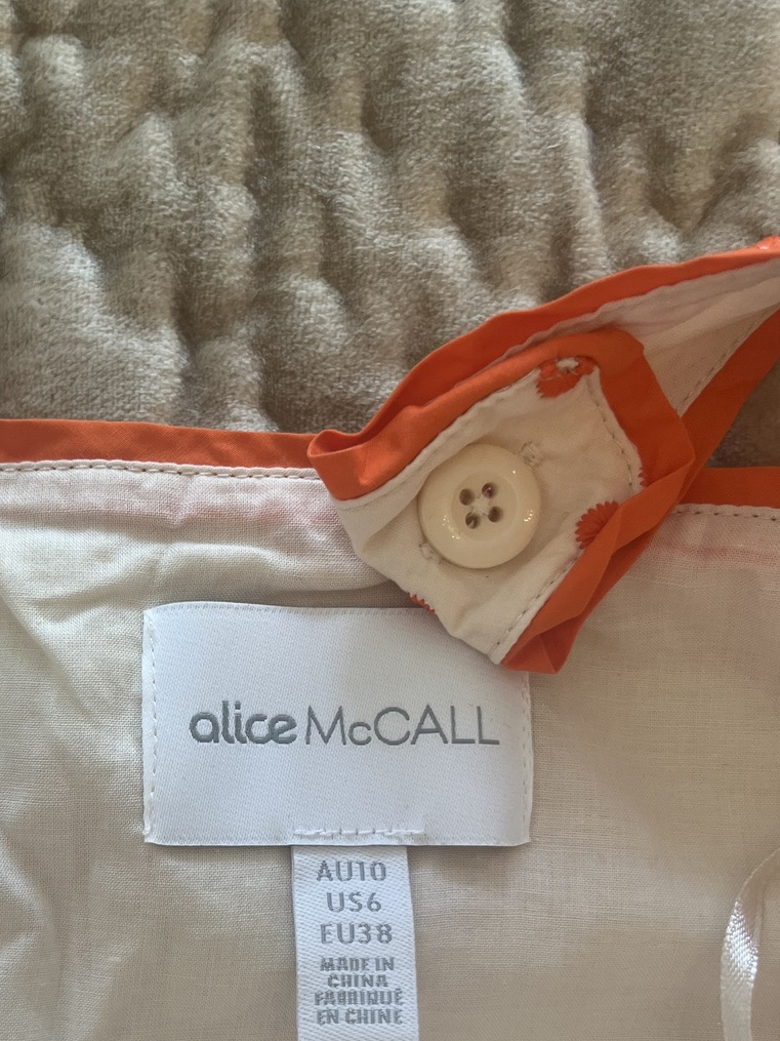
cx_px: 173
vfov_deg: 45.0
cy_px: 711
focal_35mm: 41
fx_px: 1232
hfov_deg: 34.2
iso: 80
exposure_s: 1/100
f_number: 1.6
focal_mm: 5.1
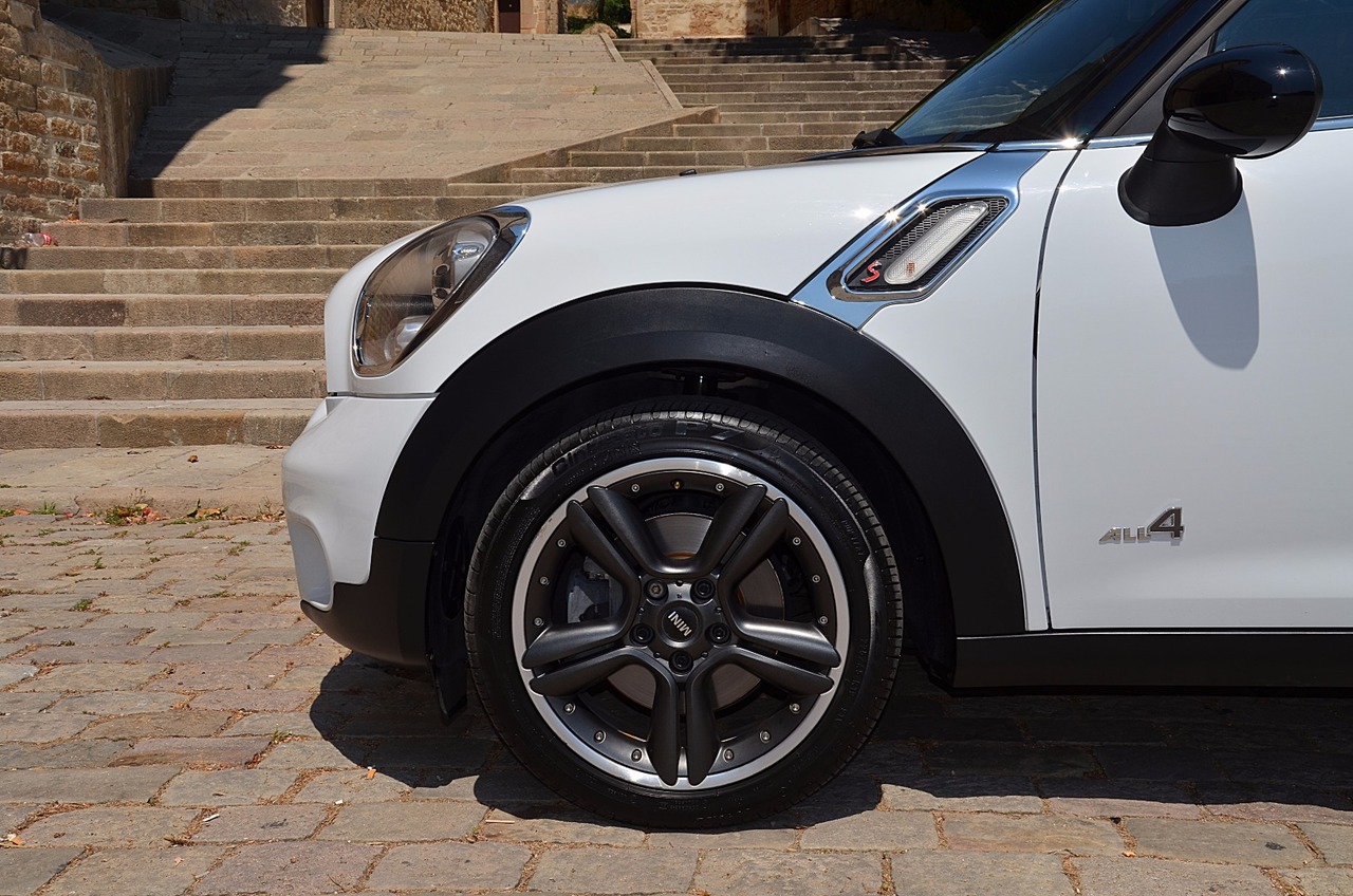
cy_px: 448
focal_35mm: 42
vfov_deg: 31.8
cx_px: 676
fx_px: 1575
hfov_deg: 46.5
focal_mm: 28
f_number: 13
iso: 100
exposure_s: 1/200
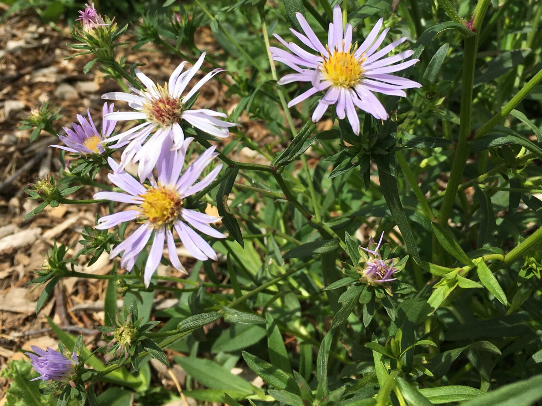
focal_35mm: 39
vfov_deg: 36.0
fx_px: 611
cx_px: 269
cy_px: 106
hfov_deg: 47.9
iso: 25
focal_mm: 4.15
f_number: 2.2
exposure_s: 1/3077
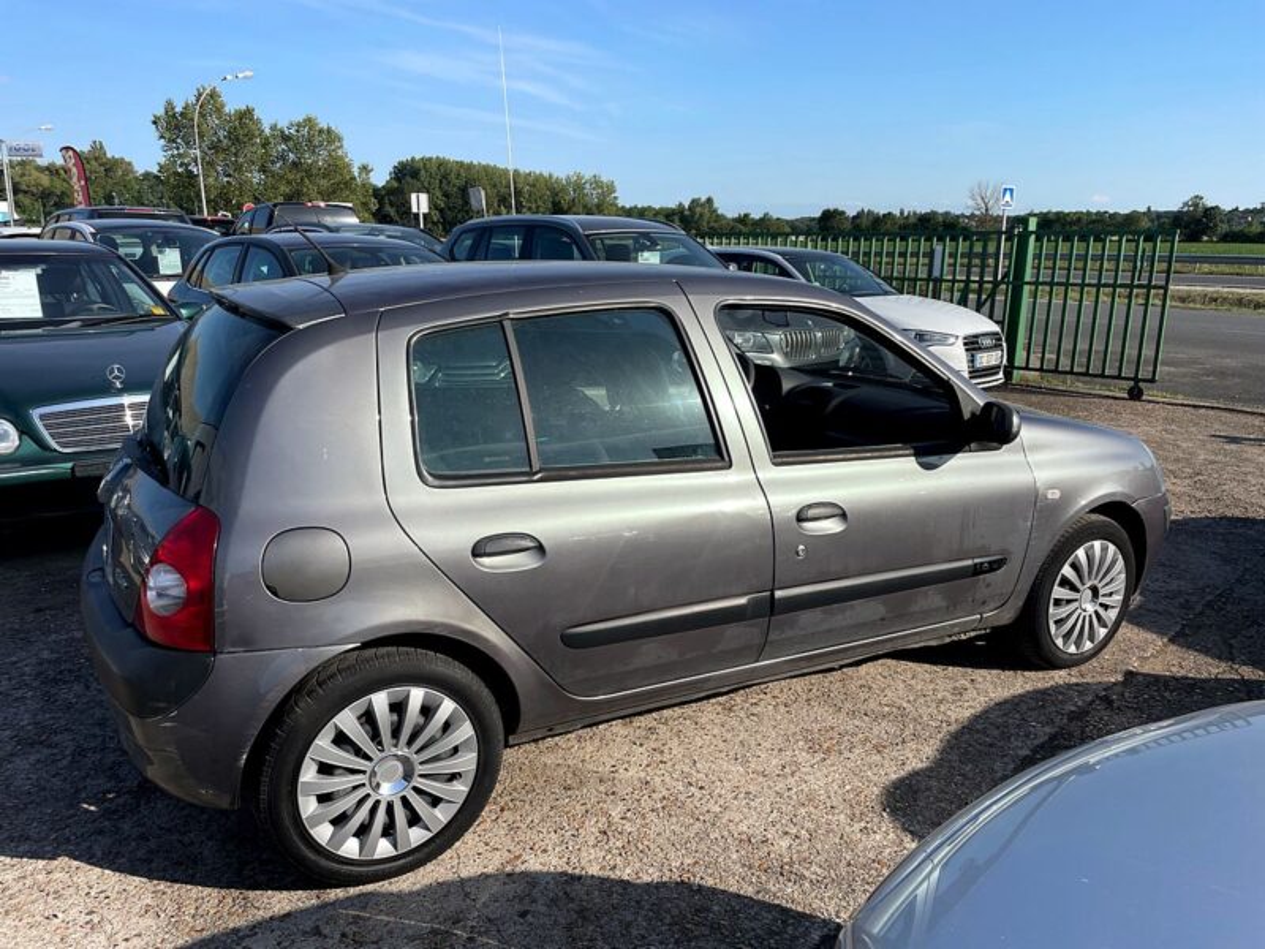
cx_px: 632
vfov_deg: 53.1
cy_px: 474
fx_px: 950
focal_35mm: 26
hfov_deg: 67.3
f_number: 1.6
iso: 32
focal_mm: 4.2
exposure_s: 1/3205
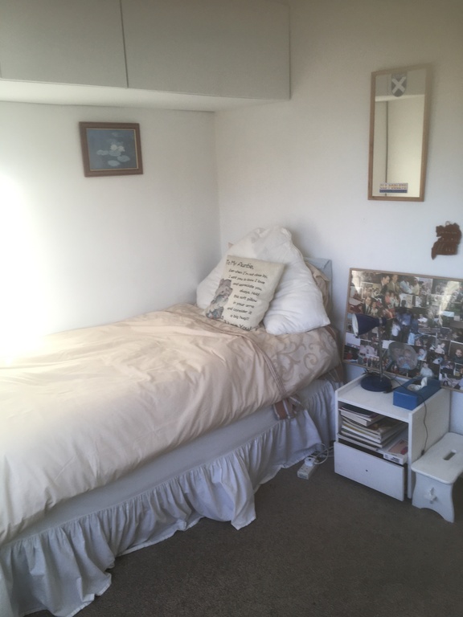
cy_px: 308
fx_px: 517
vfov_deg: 61.7
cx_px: 232
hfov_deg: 48.2
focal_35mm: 29
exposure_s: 1/50
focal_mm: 4.15
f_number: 2.2
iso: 32
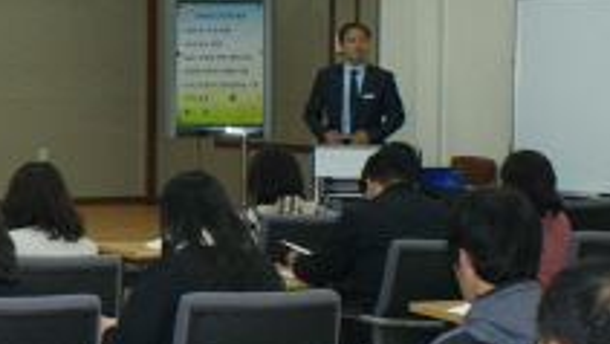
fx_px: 1877
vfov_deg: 10.5
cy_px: 155
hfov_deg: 17.6
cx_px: -119
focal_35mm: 116
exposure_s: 1/60
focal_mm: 26
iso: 400
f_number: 5.6
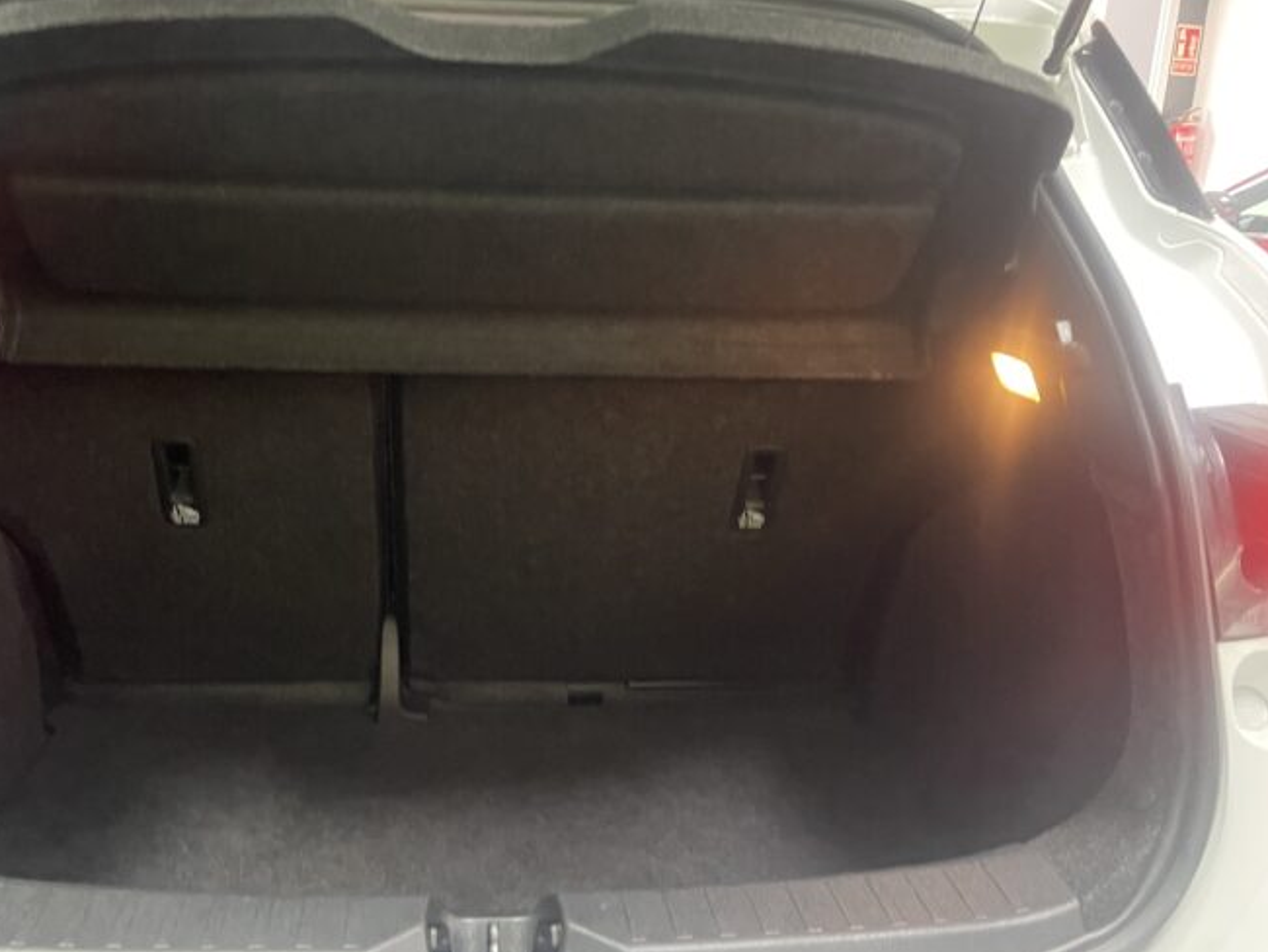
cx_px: 521
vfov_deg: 44.2
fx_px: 1173
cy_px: 458
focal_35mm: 32
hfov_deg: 56.5
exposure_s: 1/25
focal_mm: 4.2
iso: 640
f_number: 1.6
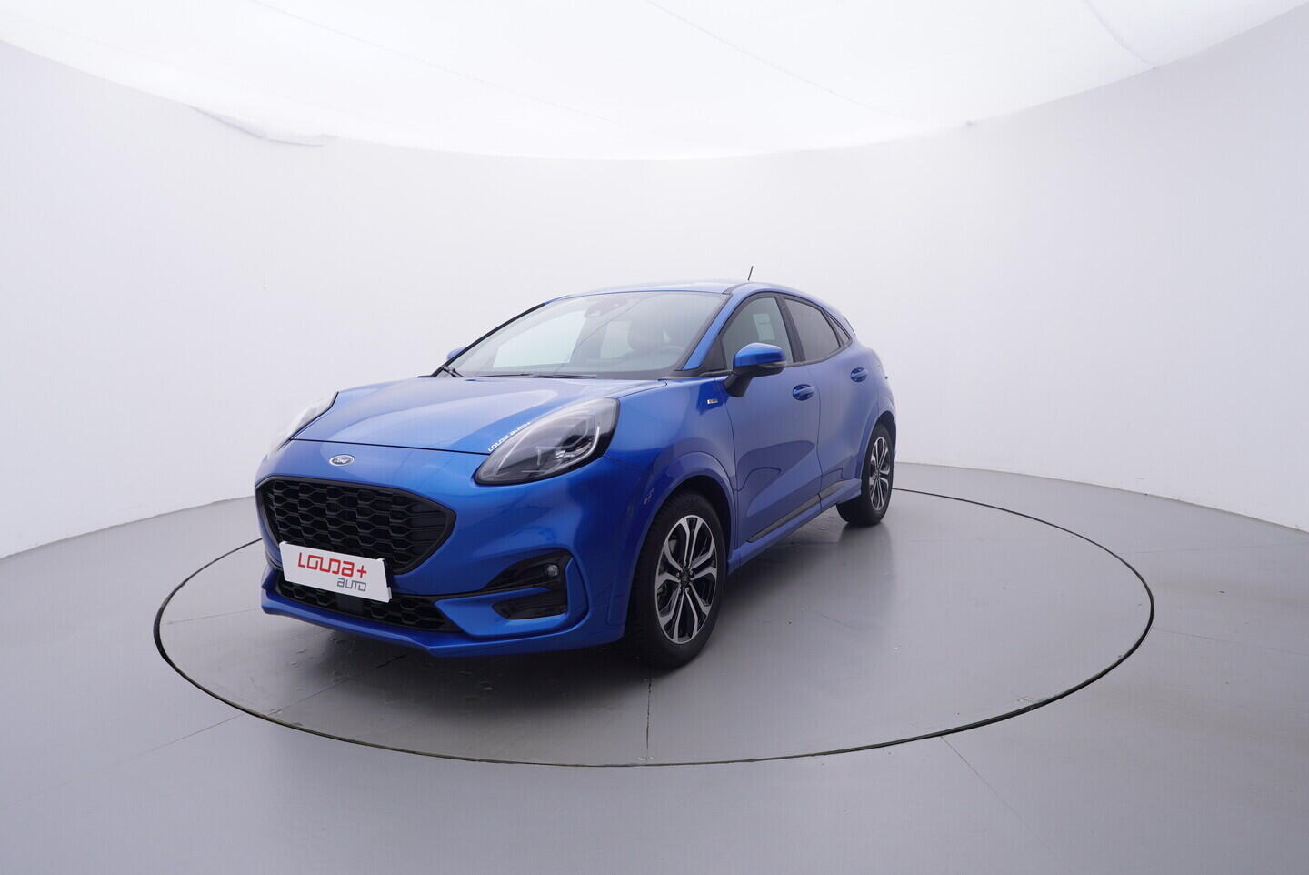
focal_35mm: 22
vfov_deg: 56.2
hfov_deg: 77.3
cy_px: 438
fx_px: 819
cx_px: 654
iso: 200
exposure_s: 1/80
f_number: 5
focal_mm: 15
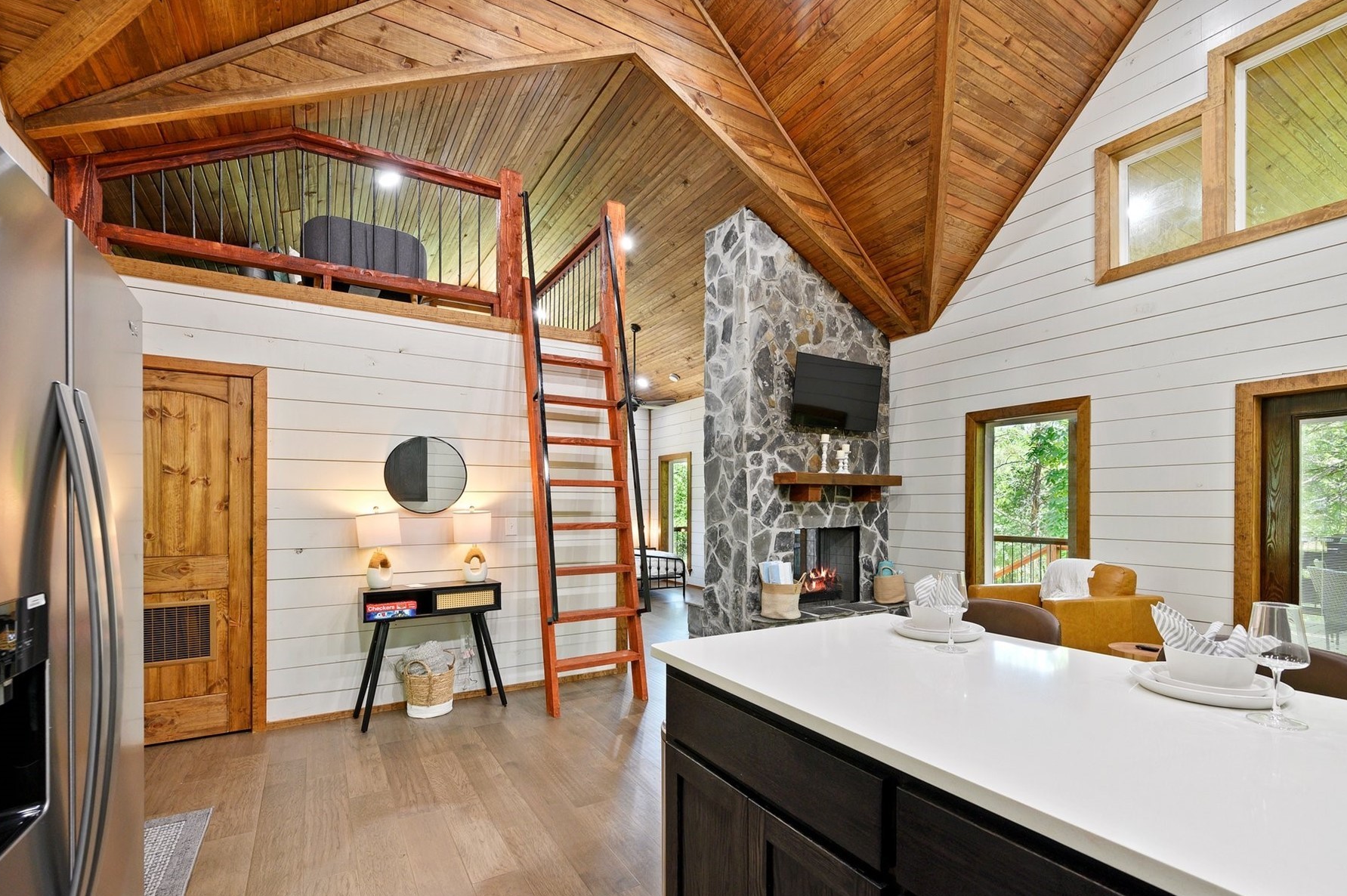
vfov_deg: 73.3
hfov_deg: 96.8
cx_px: 686
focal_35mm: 16
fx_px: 598
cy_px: 510
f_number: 7.1
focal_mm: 14
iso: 500
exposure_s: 1/8
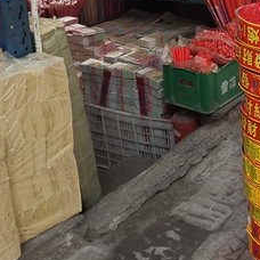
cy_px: 11
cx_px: 283
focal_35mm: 67
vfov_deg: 24.7
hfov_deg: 24.1
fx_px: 569
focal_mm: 4.75
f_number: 1.8
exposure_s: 1/100
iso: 250
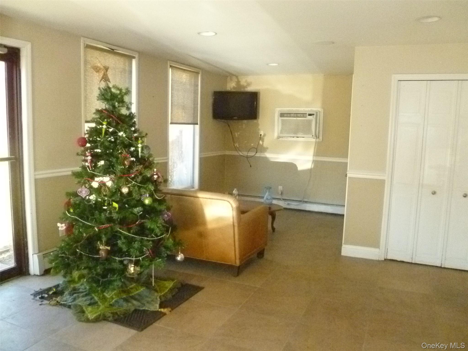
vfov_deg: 49.7
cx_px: 234
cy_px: 176
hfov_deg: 63.4
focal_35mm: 28
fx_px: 379
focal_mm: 5
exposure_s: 1/160
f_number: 3.3
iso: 1600
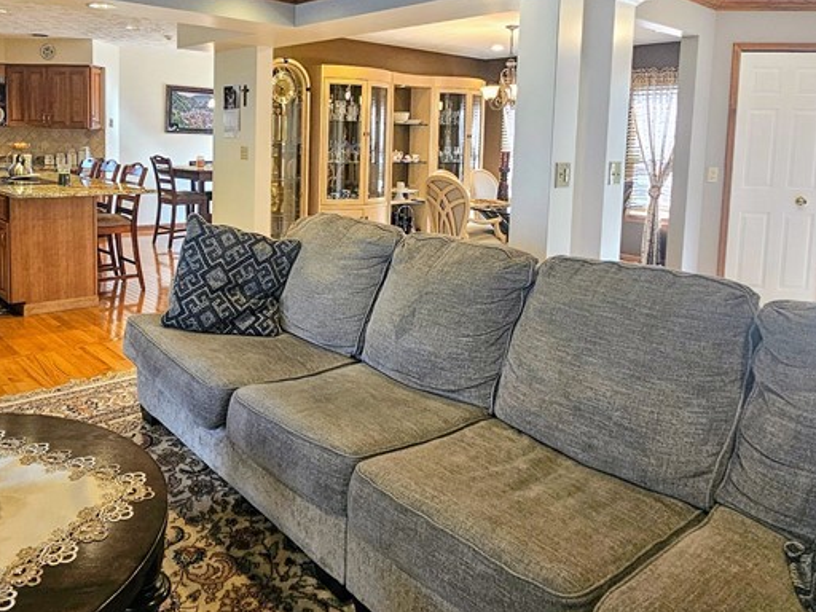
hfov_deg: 66.5
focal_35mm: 26
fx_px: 613
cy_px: 186
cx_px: 317
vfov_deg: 51.7
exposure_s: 1/60
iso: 250
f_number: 2.2
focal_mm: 2.2
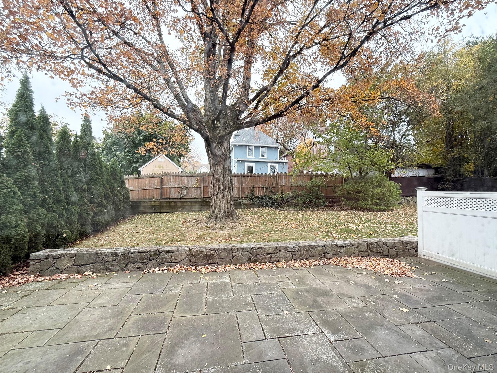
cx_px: 248
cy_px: 186
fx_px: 201
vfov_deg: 85.7
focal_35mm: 14
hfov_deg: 102.1
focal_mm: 2.22
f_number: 2.2
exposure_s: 1/148
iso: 64
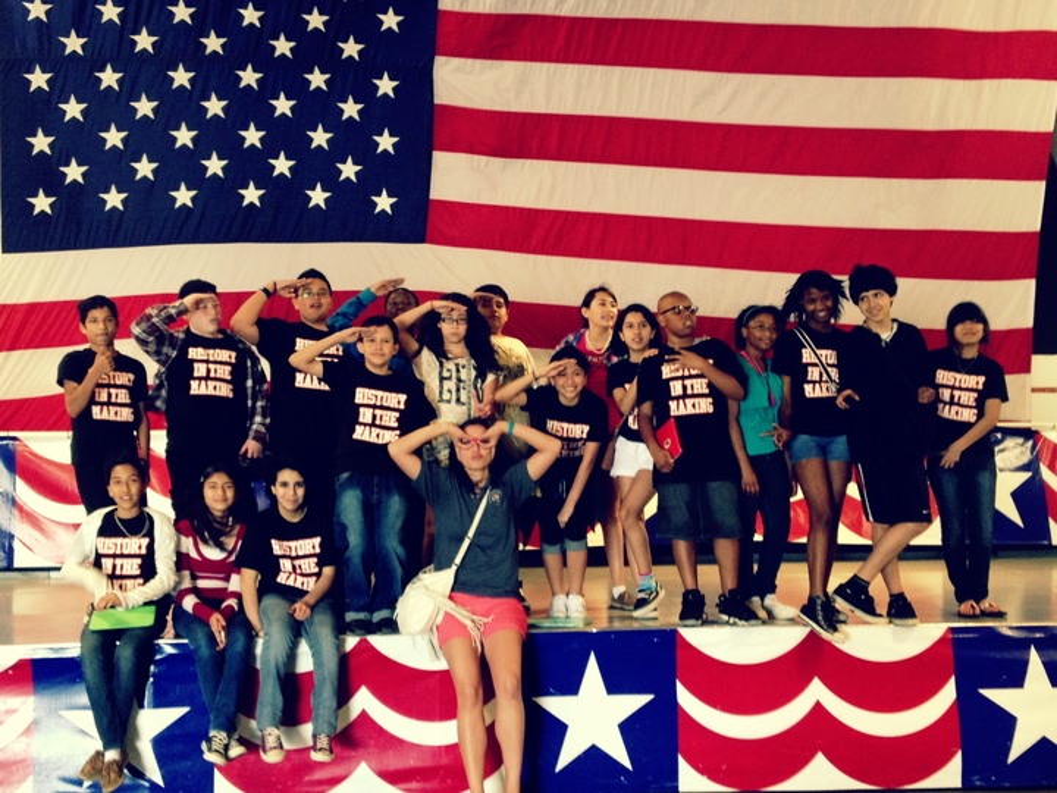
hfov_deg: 52.6
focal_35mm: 35
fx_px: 1069
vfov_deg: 40.7
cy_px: 396
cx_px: 528
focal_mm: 4.28
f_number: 2.4
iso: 125
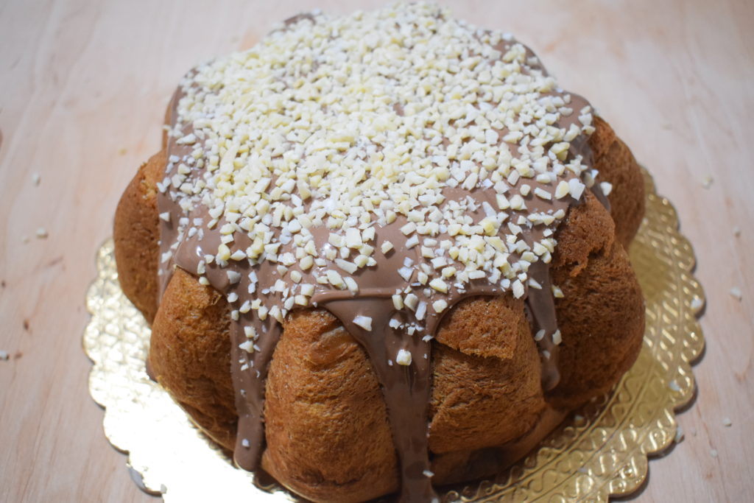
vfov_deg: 33.0
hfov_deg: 47.9
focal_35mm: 40
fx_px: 848
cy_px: 252
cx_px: 377
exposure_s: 1/50
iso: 3200
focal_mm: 27
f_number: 4
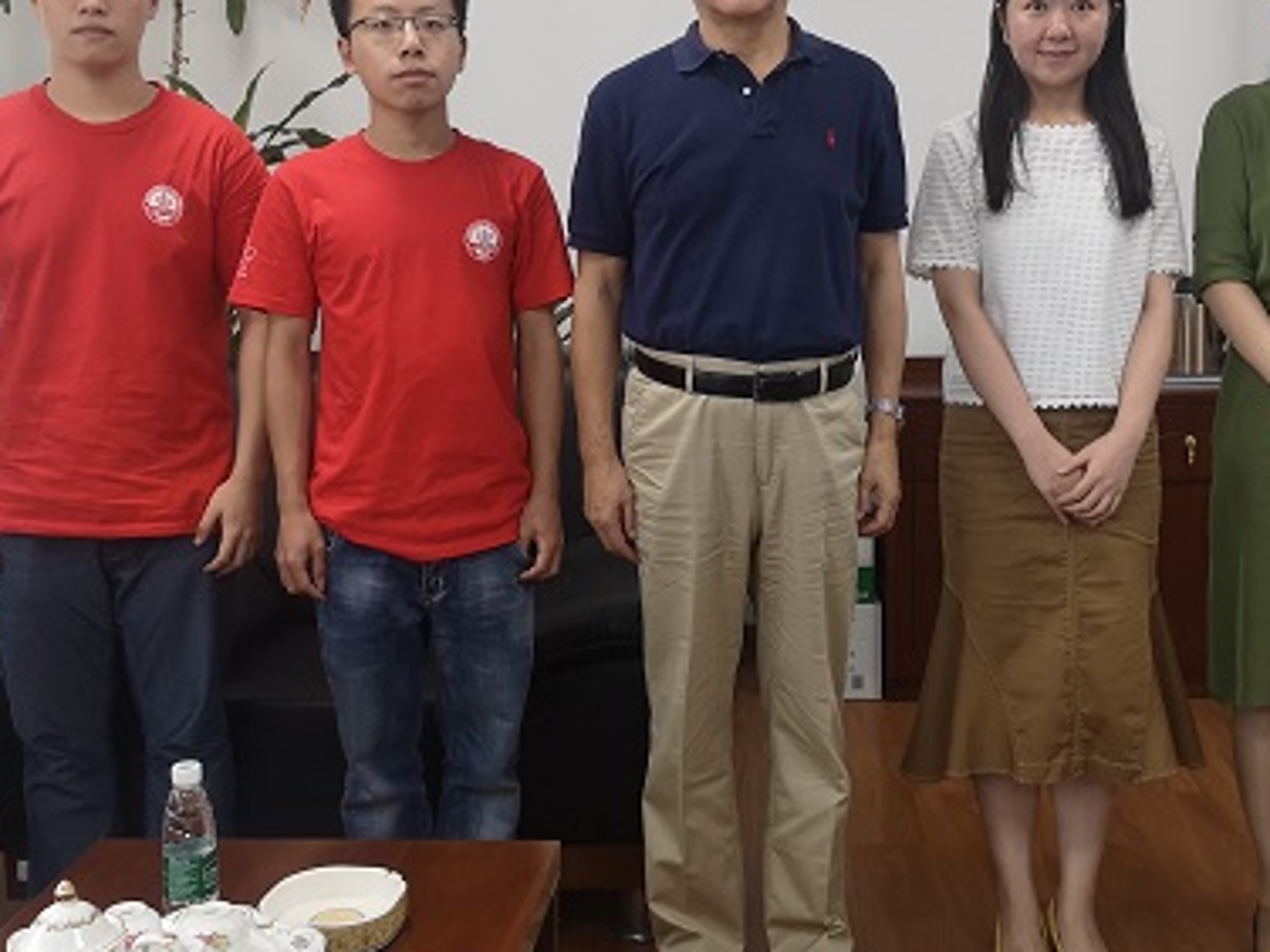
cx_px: 713
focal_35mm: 46
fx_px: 1688
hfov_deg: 41.2
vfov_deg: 31.4
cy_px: 354
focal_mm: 5.58
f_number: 1.8
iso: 200
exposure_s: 1/60
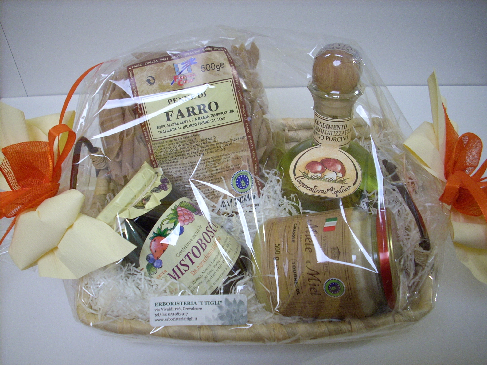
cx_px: 244
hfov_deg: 50.1
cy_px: 182
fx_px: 521
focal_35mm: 37
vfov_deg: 38.7
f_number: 2.8
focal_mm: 6.2
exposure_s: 1/17.8
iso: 200
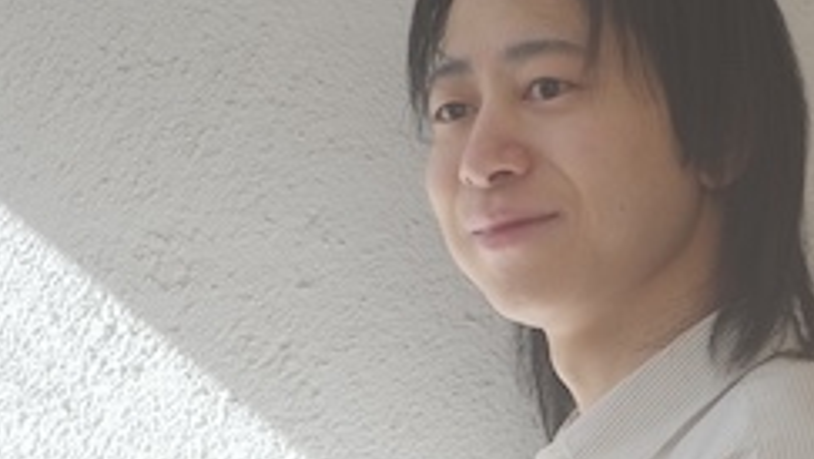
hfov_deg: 15.6
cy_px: 841
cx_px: 640
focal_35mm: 137
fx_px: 2959
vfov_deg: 8.5
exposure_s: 1/450
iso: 320
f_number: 3.2
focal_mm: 35
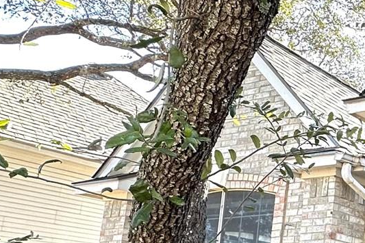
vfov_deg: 23.4
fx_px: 568
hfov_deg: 26.1
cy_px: 225
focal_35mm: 56
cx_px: 549
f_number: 2.2
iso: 50
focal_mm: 2.22
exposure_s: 1/99
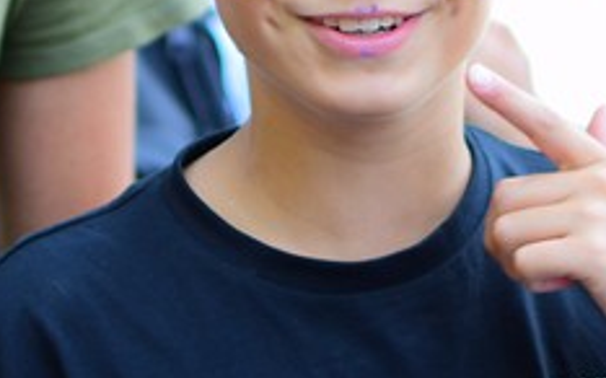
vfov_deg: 5.6
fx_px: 3867
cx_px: 319
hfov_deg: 9.0
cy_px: -19
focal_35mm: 234
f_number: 1.8
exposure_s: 1/320
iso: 160
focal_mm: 35
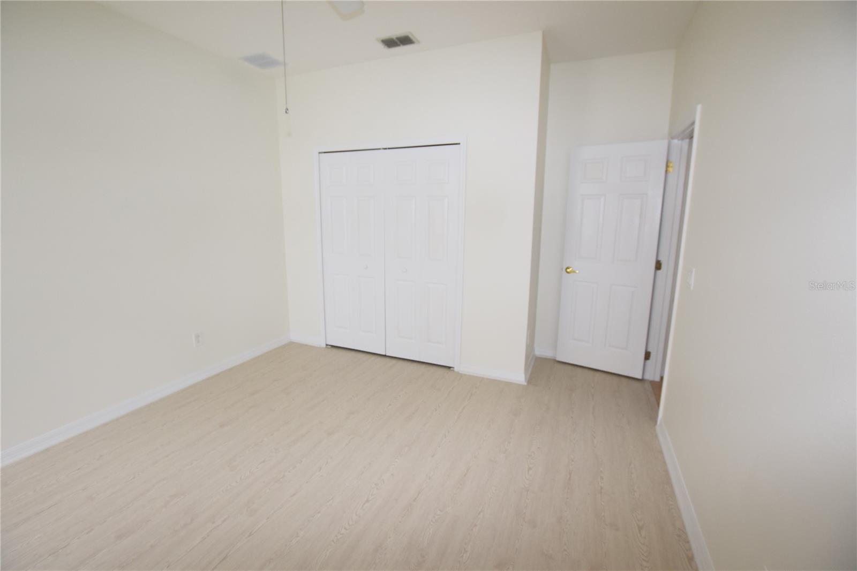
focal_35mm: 15
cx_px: 428
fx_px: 357
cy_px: 286
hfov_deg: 100.4
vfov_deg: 77.3
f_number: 5
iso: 800
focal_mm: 10
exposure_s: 1/100
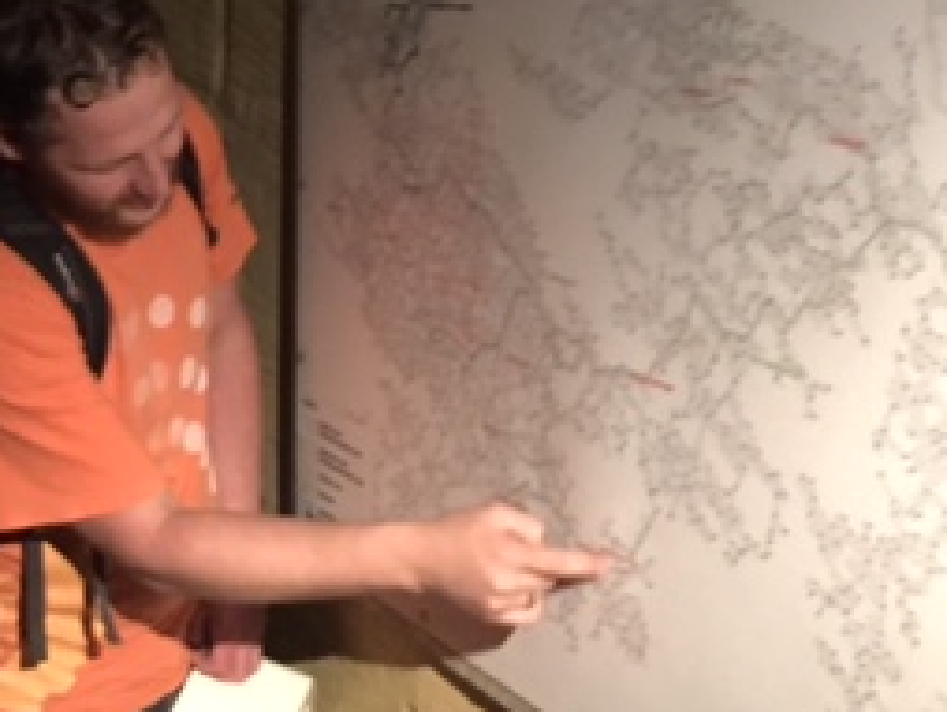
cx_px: -153
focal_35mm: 73
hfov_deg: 24.4
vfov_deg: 20.0
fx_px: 1999
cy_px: 134
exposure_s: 1/15
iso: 500
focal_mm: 4.15
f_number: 2.2
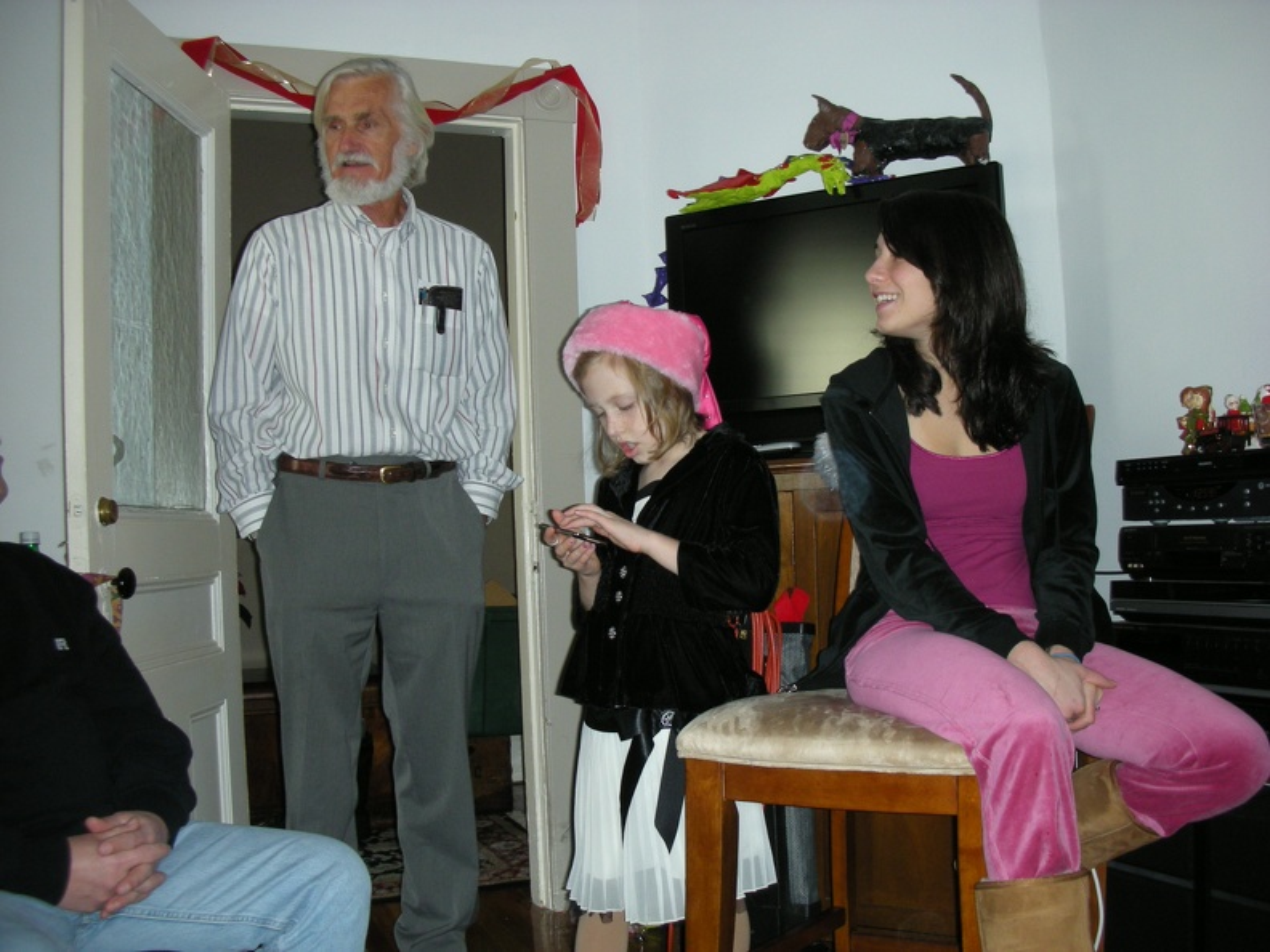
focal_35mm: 35
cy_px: 476
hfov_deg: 52.6
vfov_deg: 40.7
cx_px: 635
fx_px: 1284
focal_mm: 5.8
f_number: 2.8
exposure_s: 1/60
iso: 111
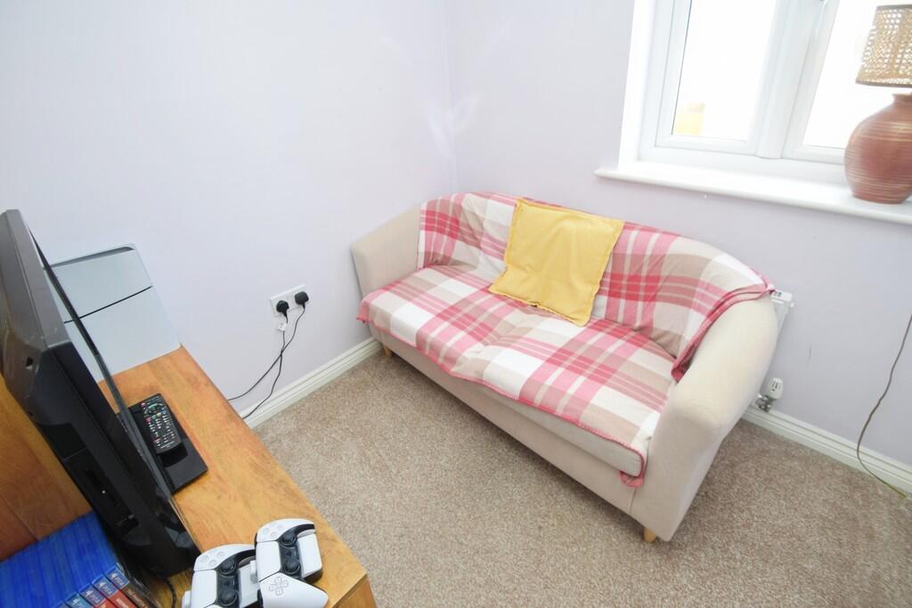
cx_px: 456
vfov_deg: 77.3
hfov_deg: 100.4
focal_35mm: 15
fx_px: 380
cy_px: 304
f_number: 4.5
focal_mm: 10
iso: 400
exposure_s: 1/80
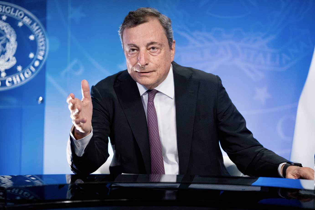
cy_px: 105
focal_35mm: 131
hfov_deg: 15.7
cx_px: 156
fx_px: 1146
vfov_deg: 10.5
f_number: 2.8
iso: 3200
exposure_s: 1/320
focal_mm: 129
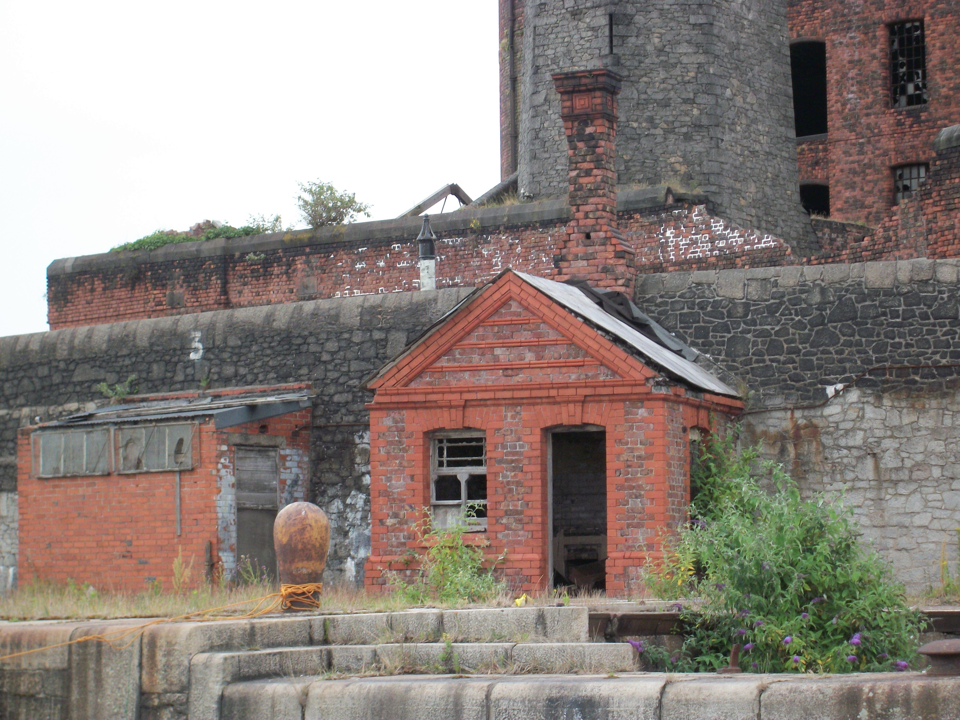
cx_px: 480
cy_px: 360
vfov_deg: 14.1
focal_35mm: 105
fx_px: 2912
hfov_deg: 18.7
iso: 160
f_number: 5.7
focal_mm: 18.8
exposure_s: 1/125
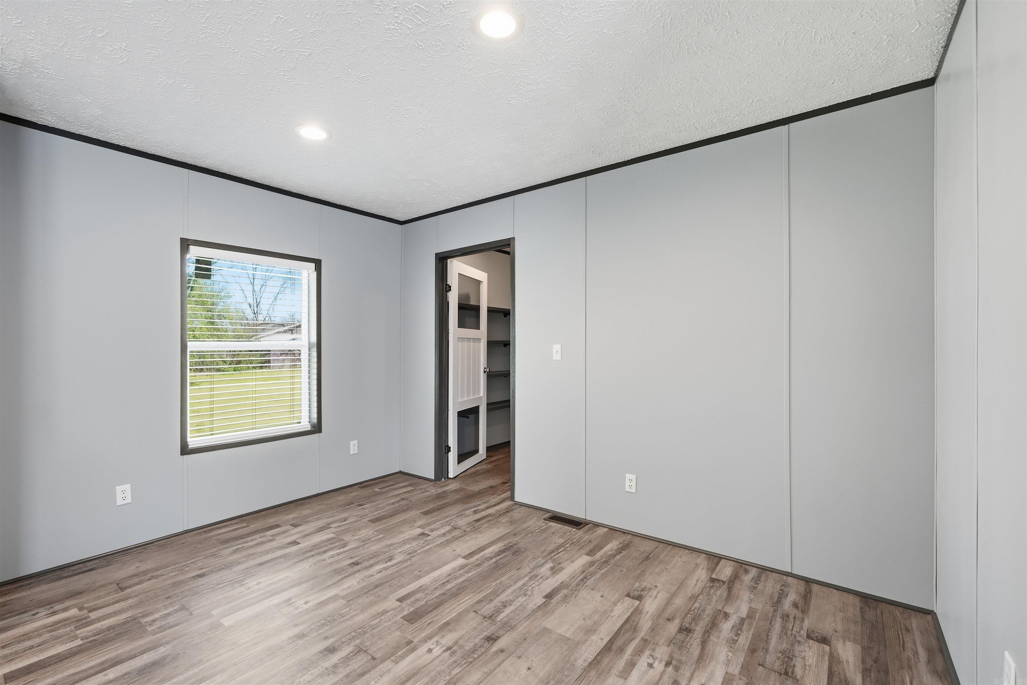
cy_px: 342
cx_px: 514
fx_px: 428
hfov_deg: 100.4
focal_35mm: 15
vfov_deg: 77.3
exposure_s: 1/50
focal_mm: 10
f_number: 9
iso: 320
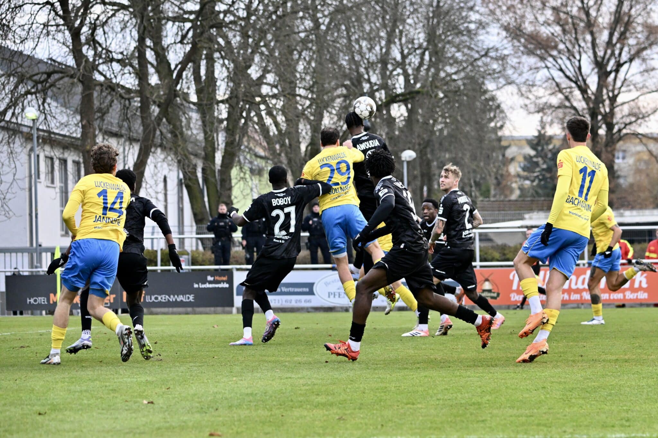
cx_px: 329
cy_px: 219
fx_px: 2467
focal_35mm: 135
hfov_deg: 15.2
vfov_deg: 10.2
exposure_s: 1/1600
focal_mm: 135
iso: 4000
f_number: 5
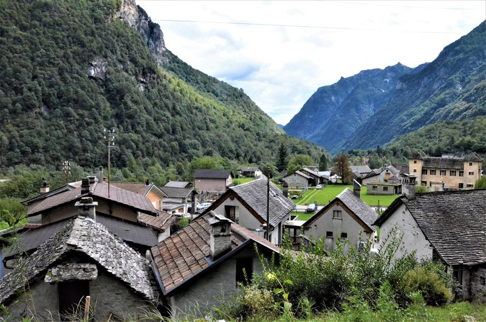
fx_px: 364
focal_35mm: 27
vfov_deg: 47.7
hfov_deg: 67.5
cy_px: 161
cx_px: 243
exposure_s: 1/1000
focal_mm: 18
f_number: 16
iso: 6400
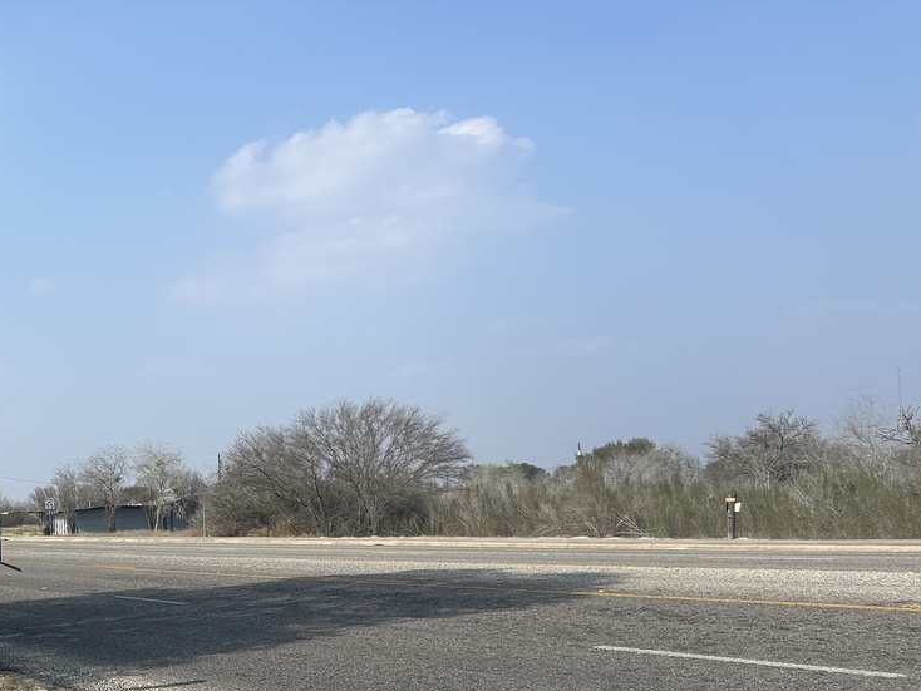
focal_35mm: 51
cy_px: 552
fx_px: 1357
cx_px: 95
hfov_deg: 35.3
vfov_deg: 28.0
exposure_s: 1/4831
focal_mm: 5.7
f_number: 1.5
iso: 50
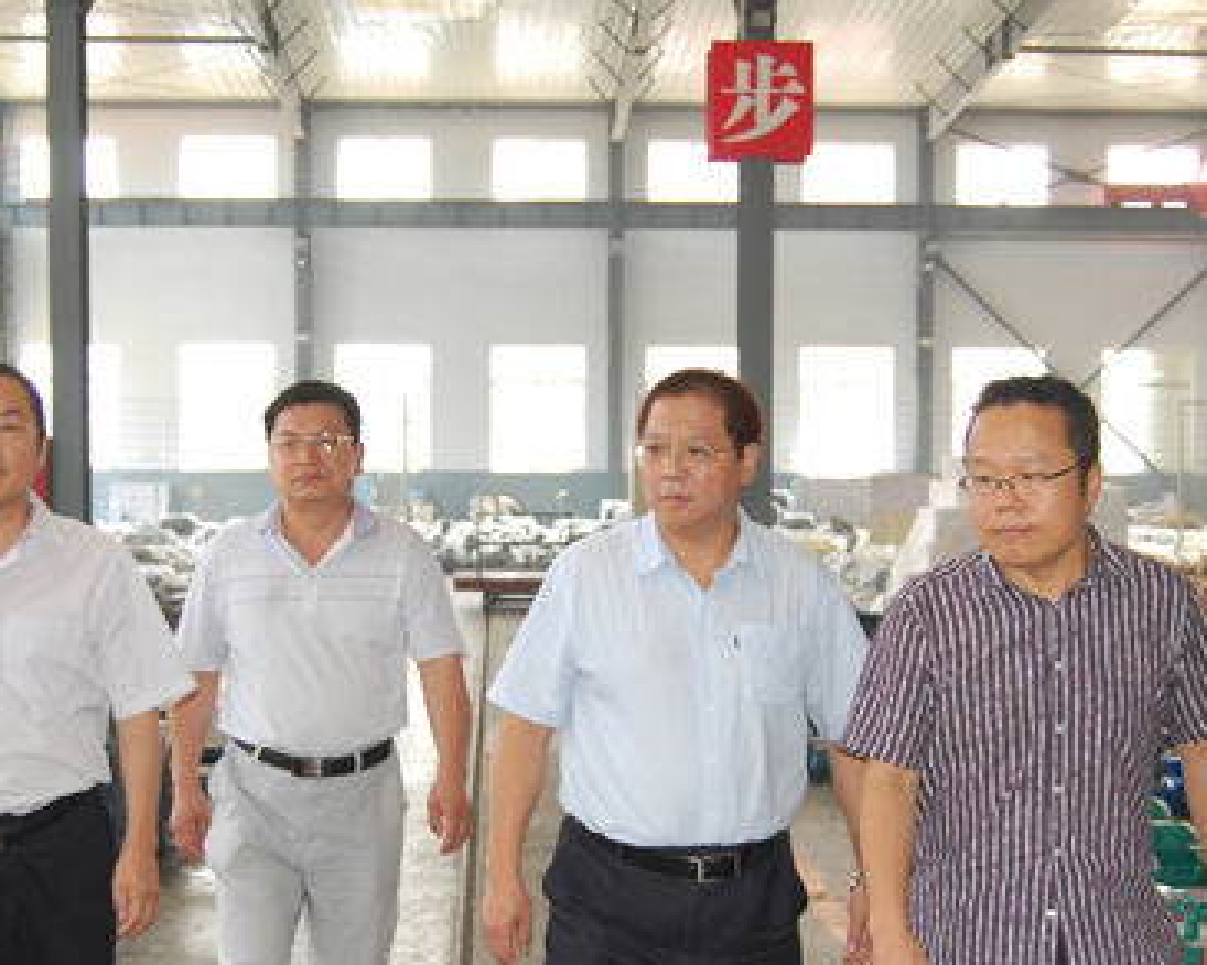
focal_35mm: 60
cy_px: 628
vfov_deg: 25.3
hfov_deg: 31.4
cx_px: 569
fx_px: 2143
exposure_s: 1/60
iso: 400
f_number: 4.2
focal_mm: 26
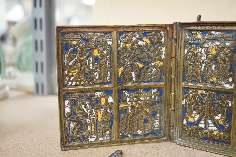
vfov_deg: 29.9
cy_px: 78
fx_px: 295
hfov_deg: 43.6
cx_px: 118
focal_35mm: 45
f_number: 3.5
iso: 800
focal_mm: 30
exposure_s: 1/60
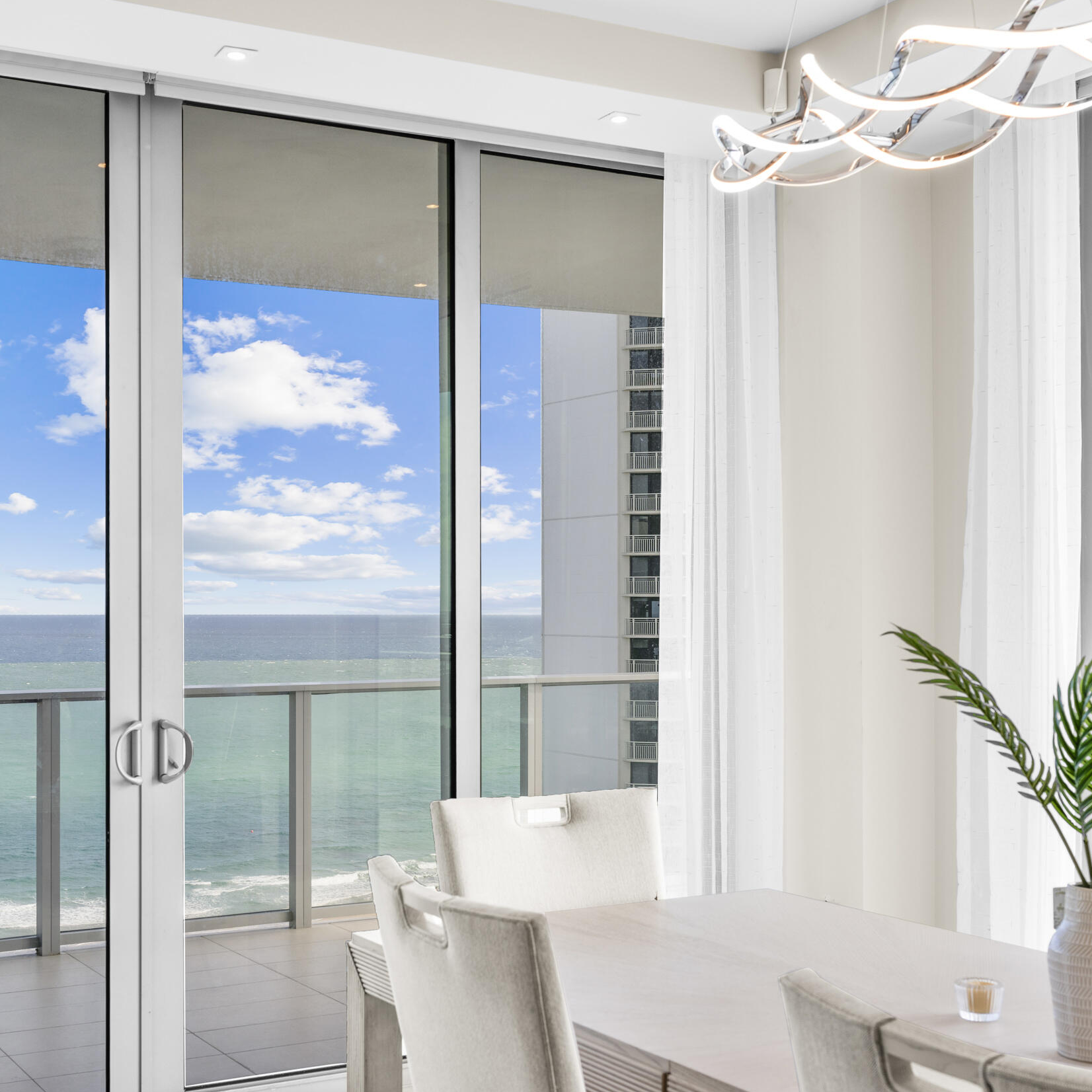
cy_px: 549
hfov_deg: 37.4
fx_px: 1606
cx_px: 430
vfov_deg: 37.6
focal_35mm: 45
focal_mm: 35
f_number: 8
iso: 64
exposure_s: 1/15
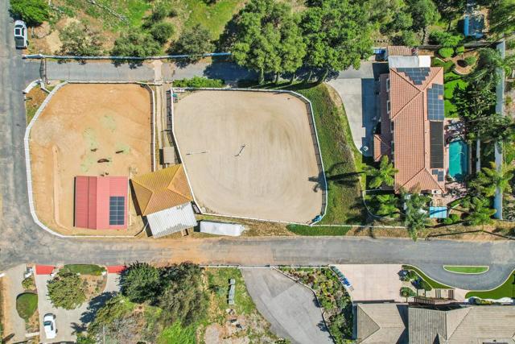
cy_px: 172
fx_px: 315
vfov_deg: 57.3
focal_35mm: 22
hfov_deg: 78.6
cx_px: 258
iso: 110
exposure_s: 1/2000
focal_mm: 8.4
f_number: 2.8
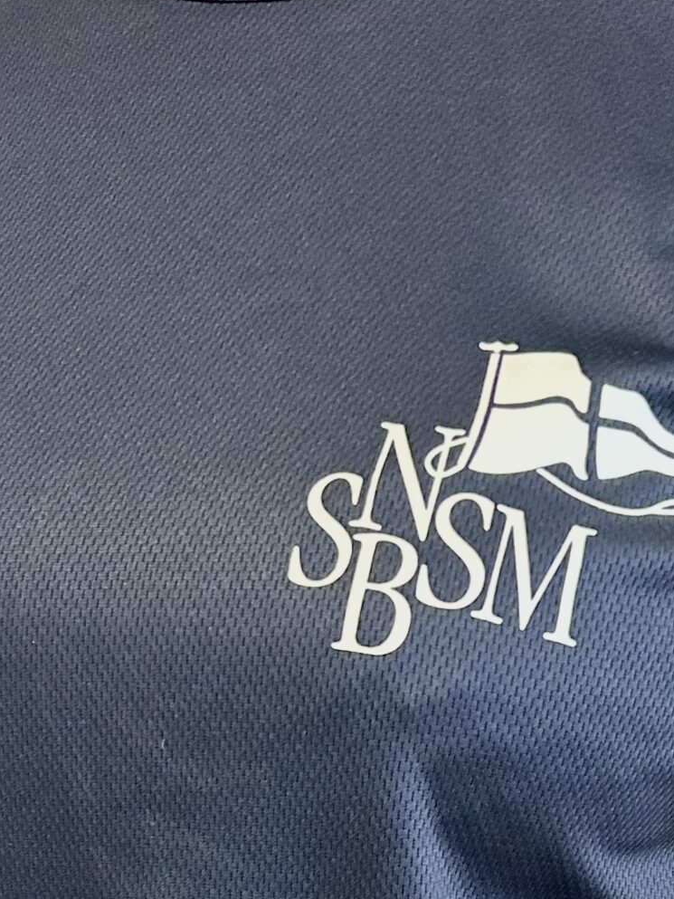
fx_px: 1739
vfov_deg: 28.1
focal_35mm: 67
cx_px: 477
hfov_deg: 21.8
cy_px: 776
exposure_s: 1/50
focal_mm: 5.7
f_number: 1.5
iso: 320
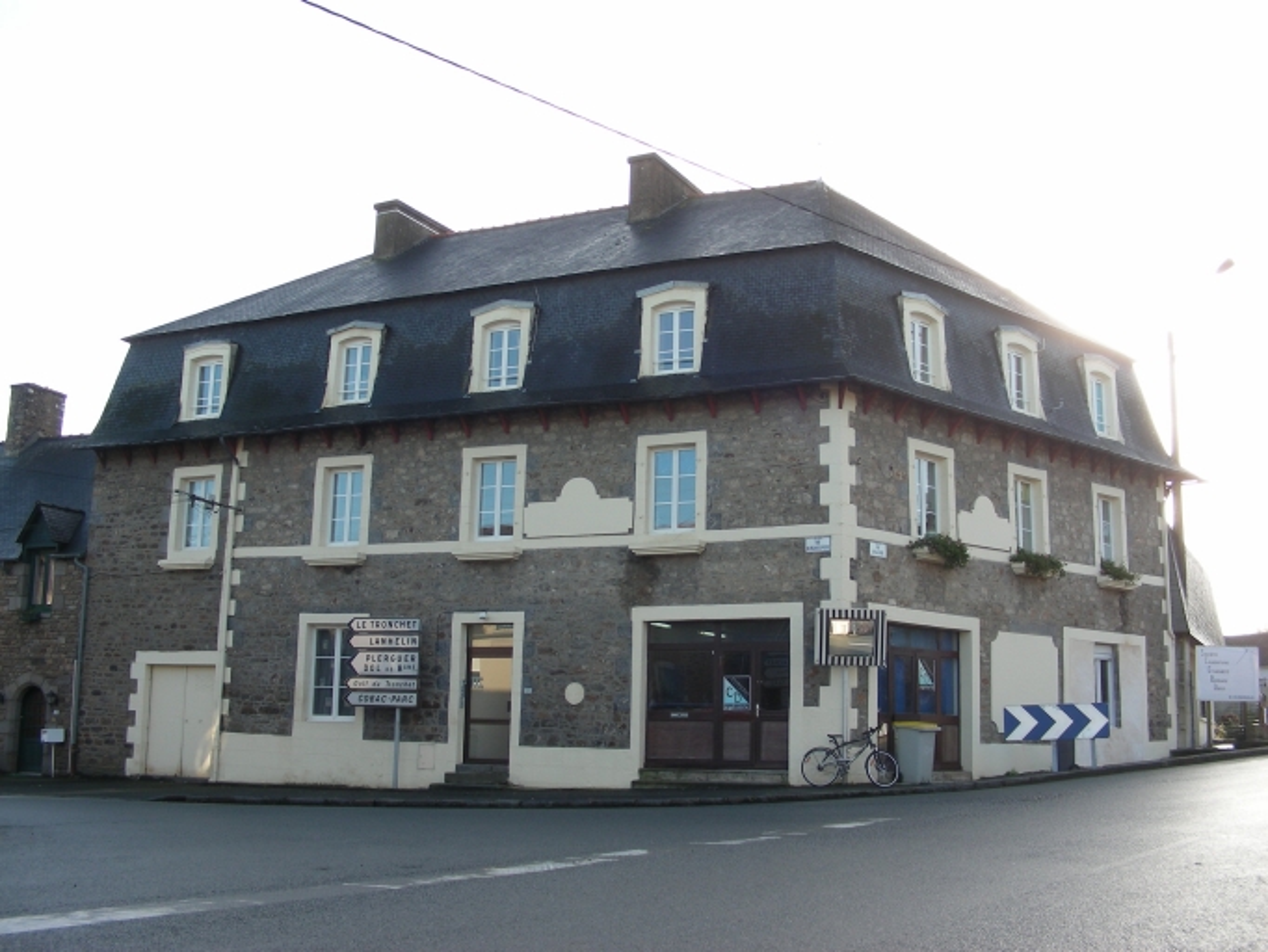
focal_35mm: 38
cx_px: 634
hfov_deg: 49.0
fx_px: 1392
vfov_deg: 37.7
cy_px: 476
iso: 50
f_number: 4
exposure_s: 1/134
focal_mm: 6.3
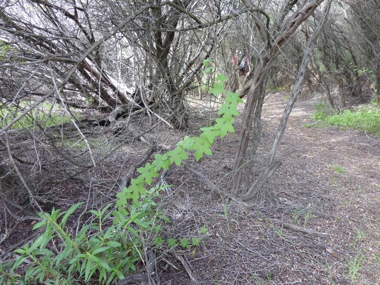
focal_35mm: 25
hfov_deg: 69.4
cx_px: 190
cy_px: 142
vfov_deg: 54.9
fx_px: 274
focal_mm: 4.1
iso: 100
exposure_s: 1/30
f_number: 3.3
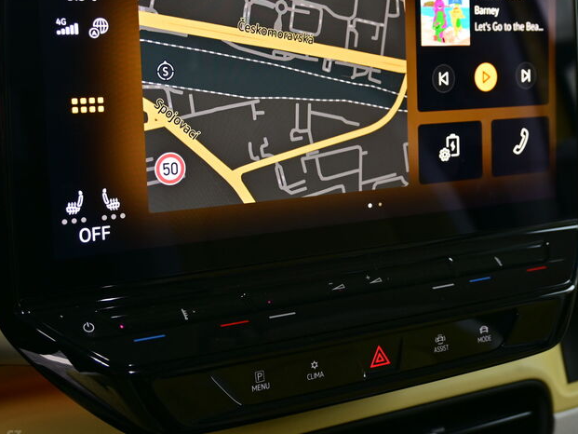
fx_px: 931
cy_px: 173
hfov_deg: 34.4
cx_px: 348
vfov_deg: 26.2
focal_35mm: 56
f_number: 4.2
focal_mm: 25
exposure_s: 1/40
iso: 140
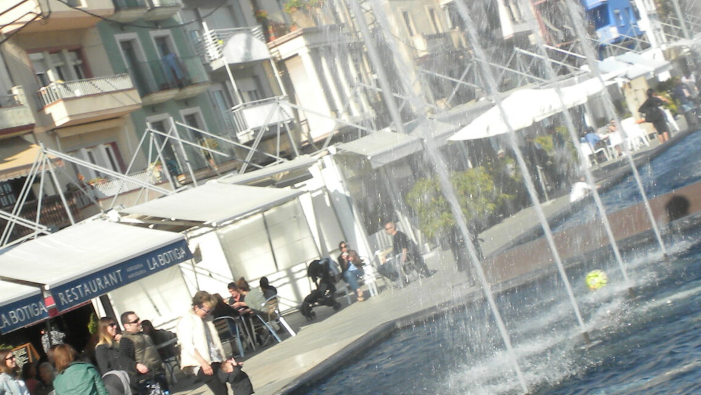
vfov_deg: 13.3
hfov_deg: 23.7
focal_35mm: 89
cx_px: 186
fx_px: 1654
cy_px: 440
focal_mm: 6.6
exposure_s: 1/84.5
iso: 64
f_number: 10
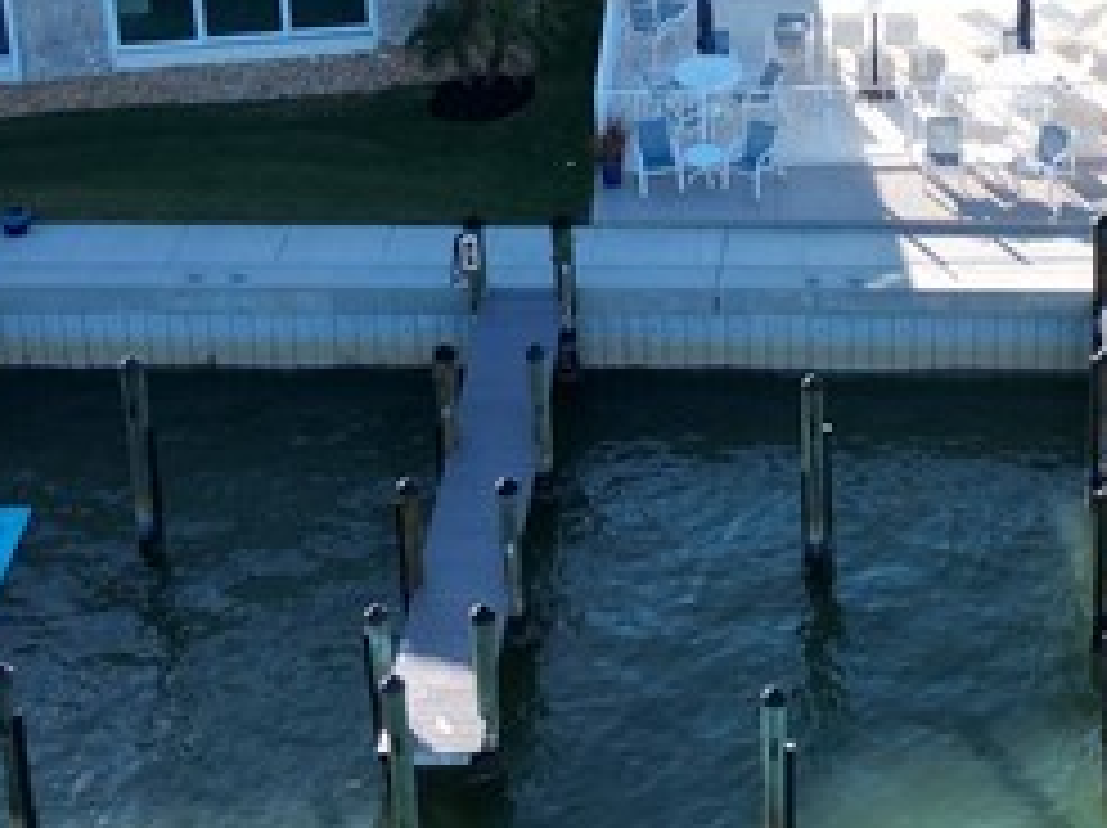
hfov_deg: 19.5
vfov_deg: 14.5
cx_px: 873
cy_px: -27
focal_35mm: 100
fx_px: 3195
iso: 100
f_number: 1.7
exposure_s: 1/2000
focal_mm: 6.72
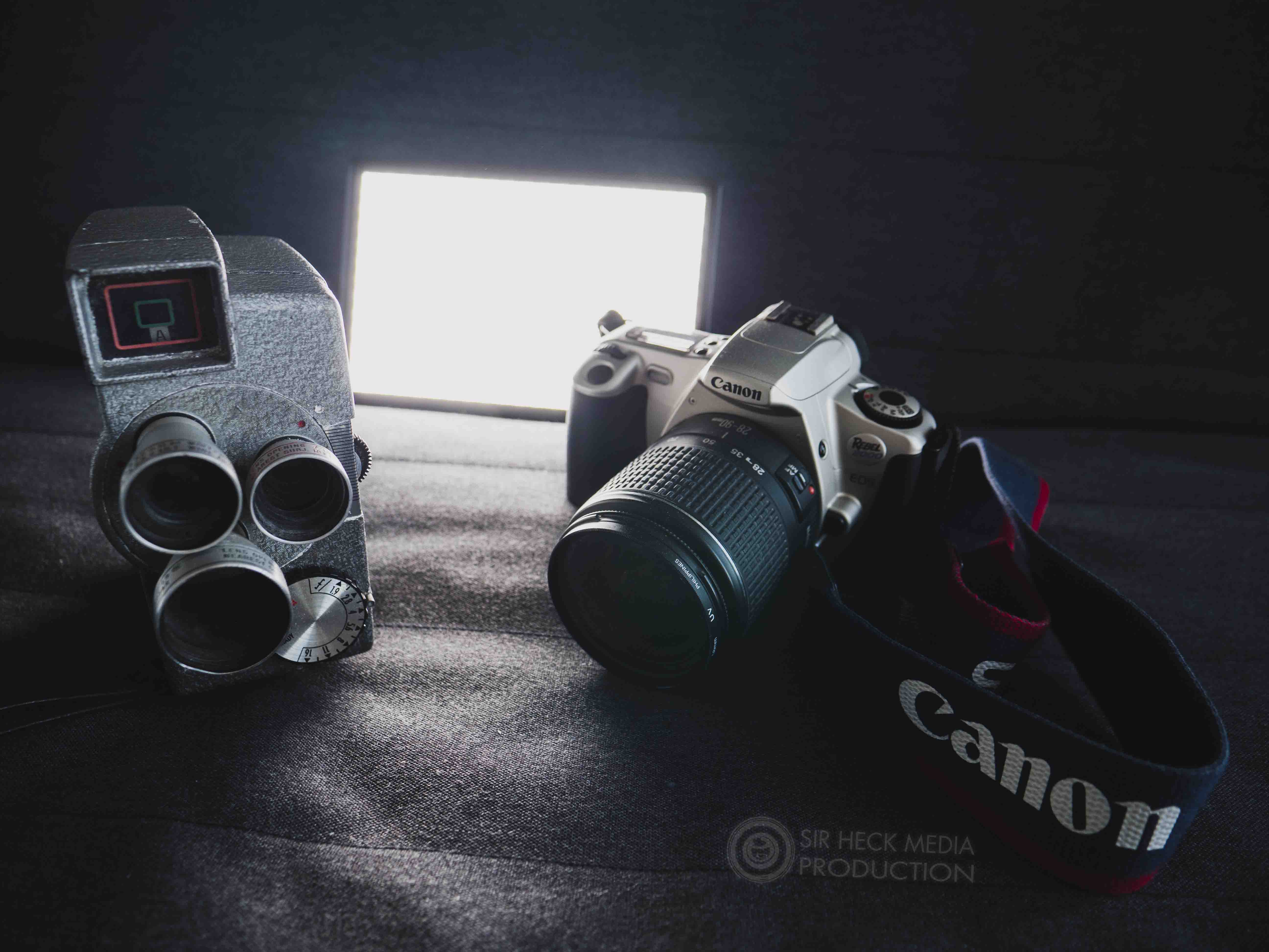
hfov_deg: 71.6
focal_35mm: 24
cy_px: 476
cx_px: 634
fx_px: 880
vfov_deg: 56.8
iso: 200
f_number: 2.8
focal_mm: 12
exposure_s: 1/60
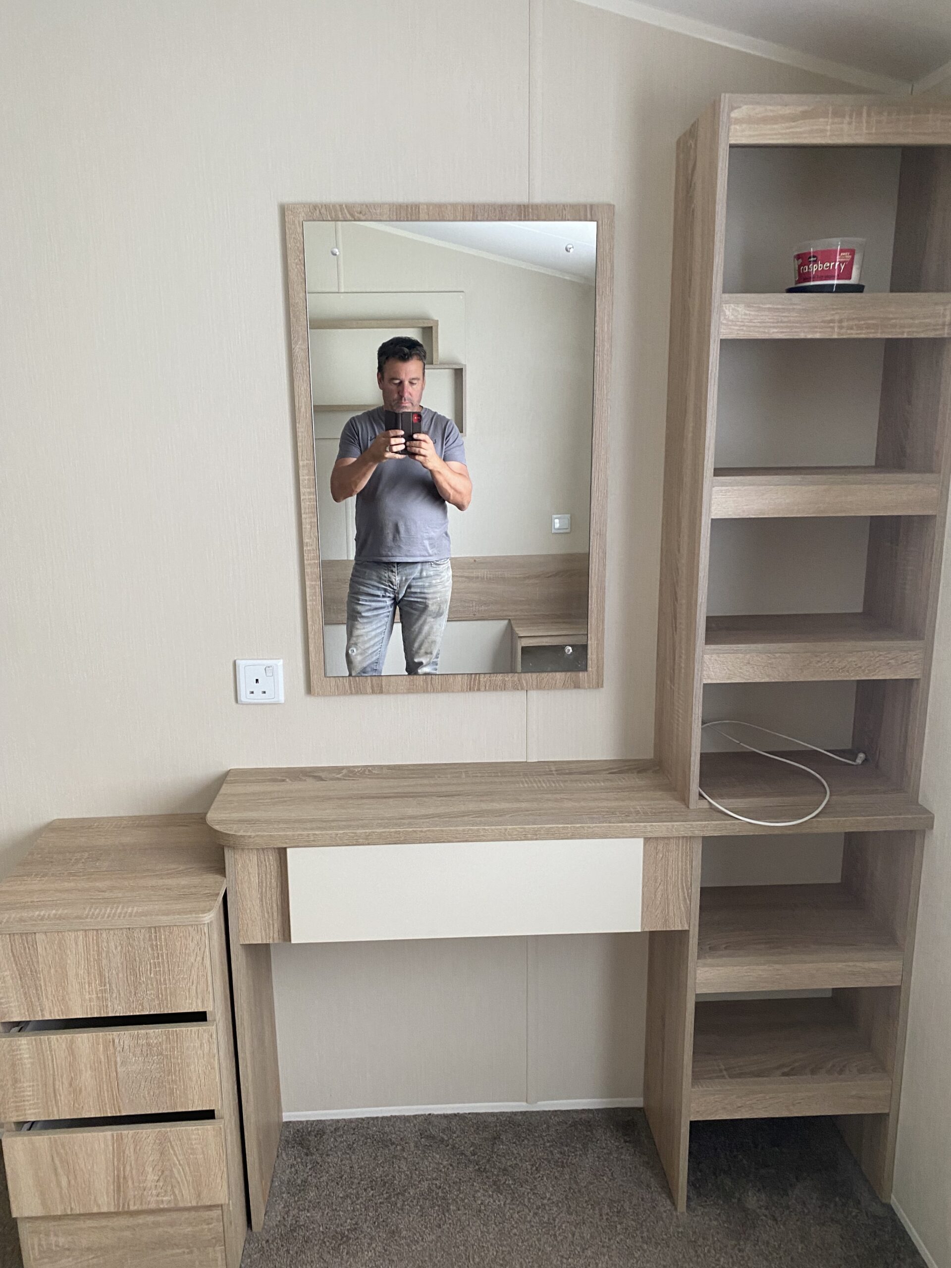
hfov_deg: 53.1
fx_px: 952
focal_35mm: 26
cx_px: 476
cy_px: 634
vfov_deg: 67.3
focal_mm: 4.25
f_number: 1.8
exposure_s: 1/82
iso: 125
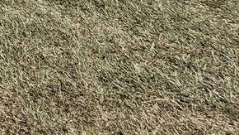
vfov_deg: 11.8
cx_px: -221
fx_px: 488
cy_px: -216
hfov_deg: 19.0
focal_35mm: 77
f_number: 2.2
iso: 40
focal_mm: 1.64
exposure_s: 1/1138
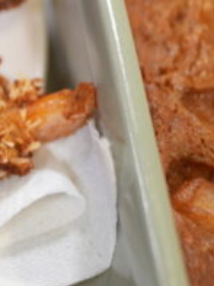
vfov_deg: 12.2
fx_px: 1319
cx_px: -406
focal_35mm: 160
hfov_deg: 8.1
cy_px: -15
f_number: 1.4
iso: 125
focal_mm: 35
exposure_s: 1/40
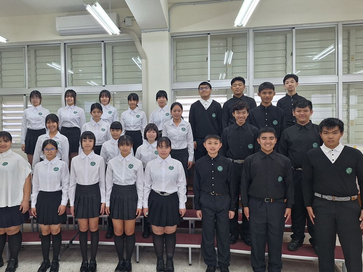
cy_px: 138
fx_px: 304
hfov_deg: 61.1
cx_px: 143
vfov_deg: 48.2
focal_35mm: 29
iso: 50
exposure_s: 1/60
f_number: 1.8
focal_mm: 5.54
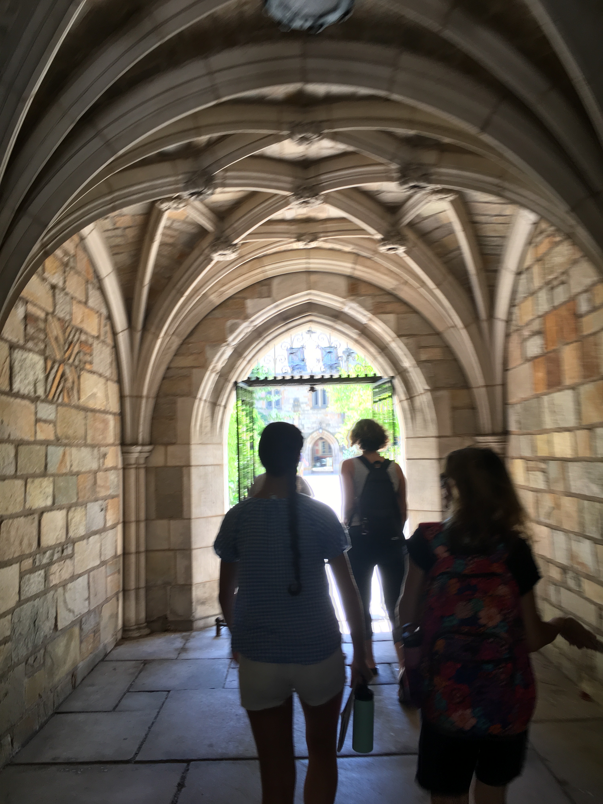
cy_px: 402
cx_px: 302
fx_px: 674
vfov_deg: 61.7
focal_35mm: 29
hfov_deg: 48.2
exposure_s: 1/40
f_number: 2.2
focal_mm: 4.15
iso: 32
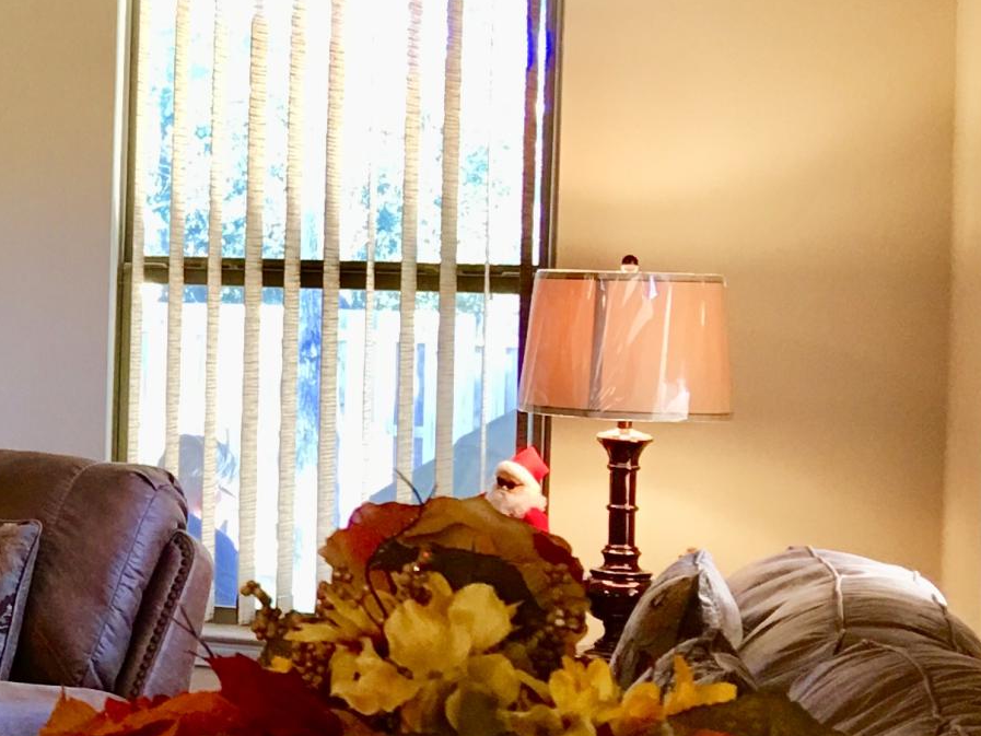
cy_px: 279
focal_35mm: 97
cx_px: -500
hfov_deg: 18.0
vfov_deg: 15.2
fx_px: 2749
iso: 40
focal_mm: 4.15
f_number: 2.2
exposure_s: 1/15
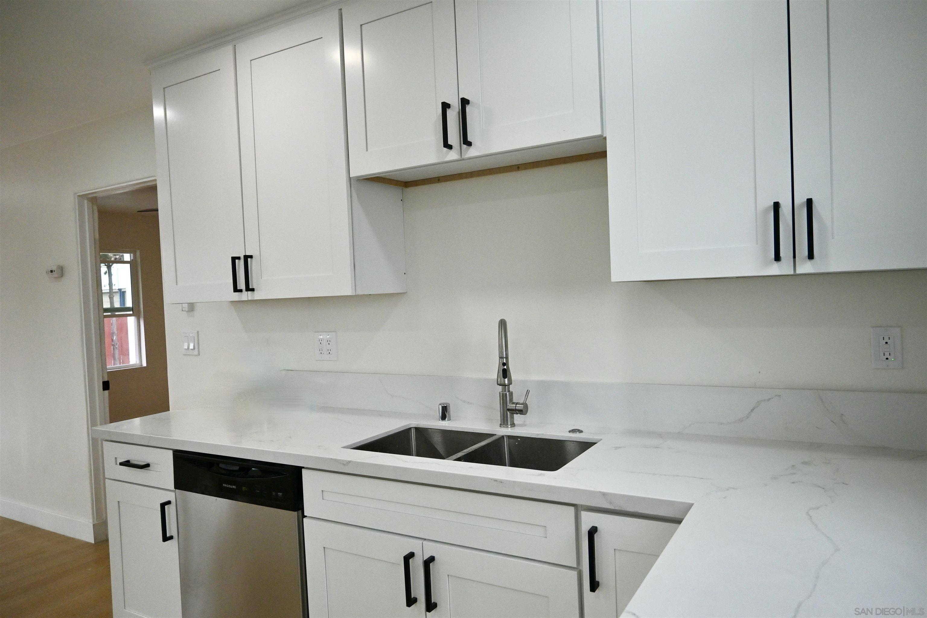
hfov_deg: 73.7
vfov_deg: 53.1
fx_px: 618
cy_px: 309
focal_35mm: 24
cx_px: 464
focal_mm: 16
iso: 1000
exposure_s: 1/1000
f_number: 3.5
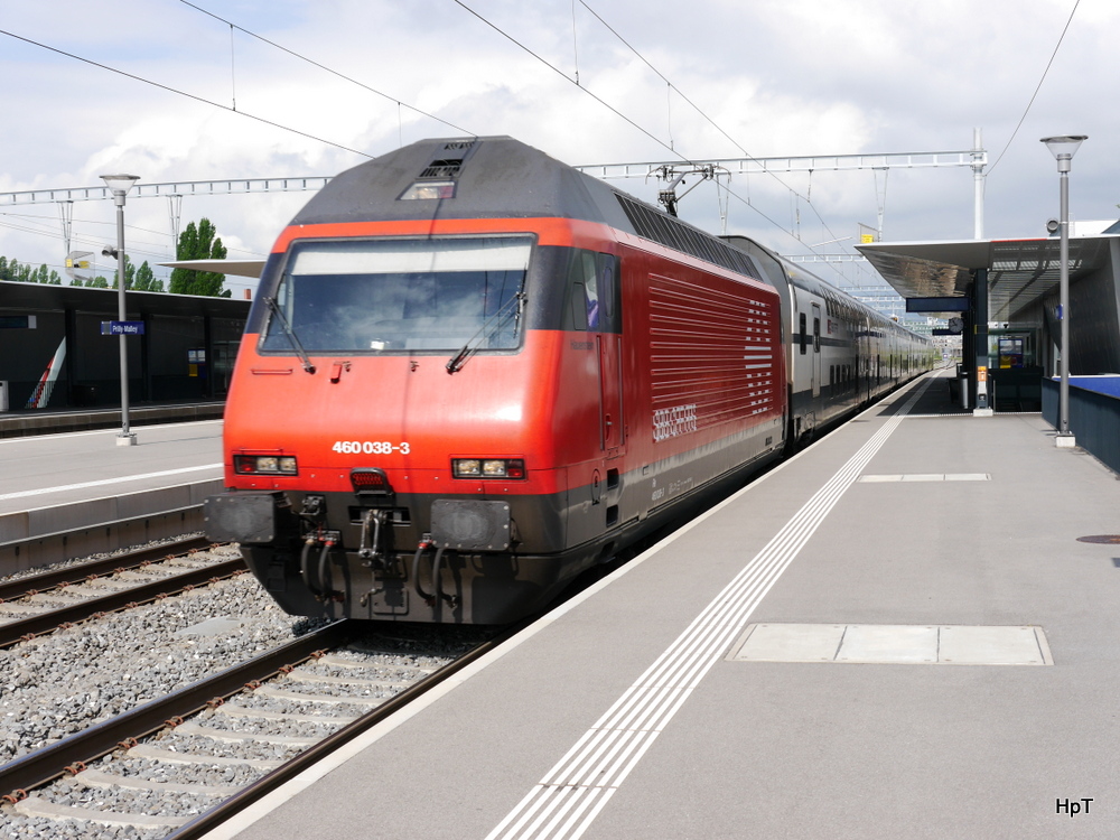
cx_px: 560
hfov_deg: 39.7
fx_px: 1553
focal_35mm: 48
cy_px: 420
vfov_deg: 30.3
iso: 160
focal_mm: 24
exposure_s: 1/400
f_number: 8
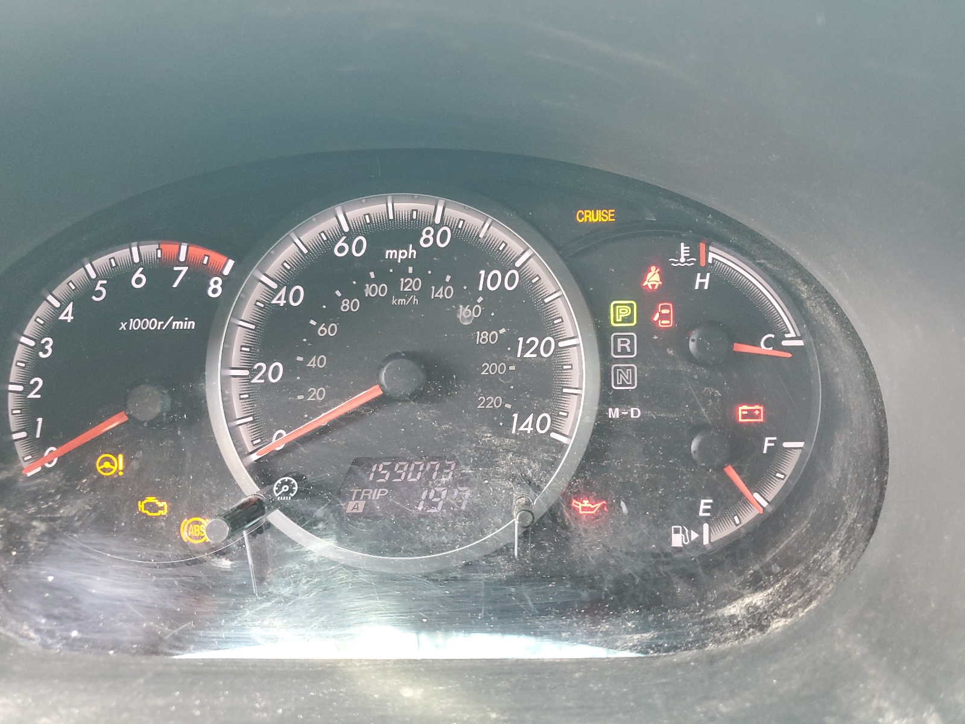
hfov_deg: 67.3
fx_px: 725
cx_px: 482
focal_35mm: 26
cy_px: 362
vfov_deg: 53.1
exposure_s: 1/60.2
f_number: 1.5
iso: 214
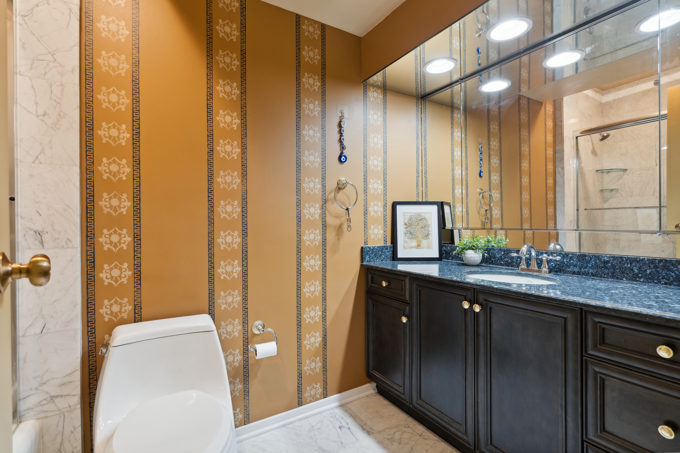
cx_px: 340
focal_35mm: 16
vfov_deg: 73.7
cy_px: 226
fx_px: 302
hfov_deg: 96.7
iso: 320
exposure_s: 1/15
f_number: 8
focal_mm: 16
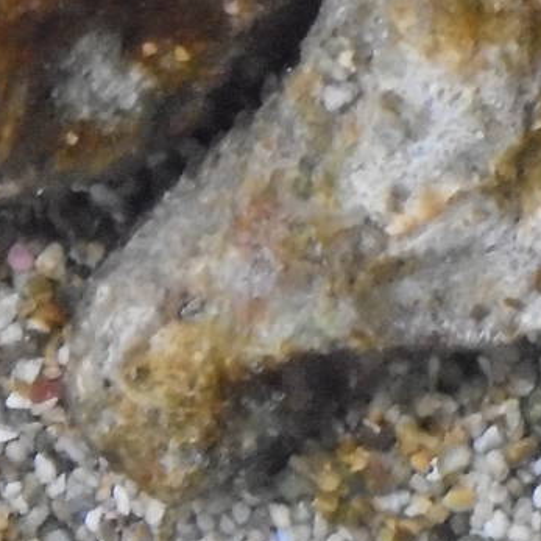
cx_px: 831
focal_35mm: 635
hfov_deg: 2.8
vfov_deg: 2.8
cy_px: 624
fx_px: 11228
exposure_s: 1/80
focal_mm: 27.6
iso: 800
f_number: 6.5
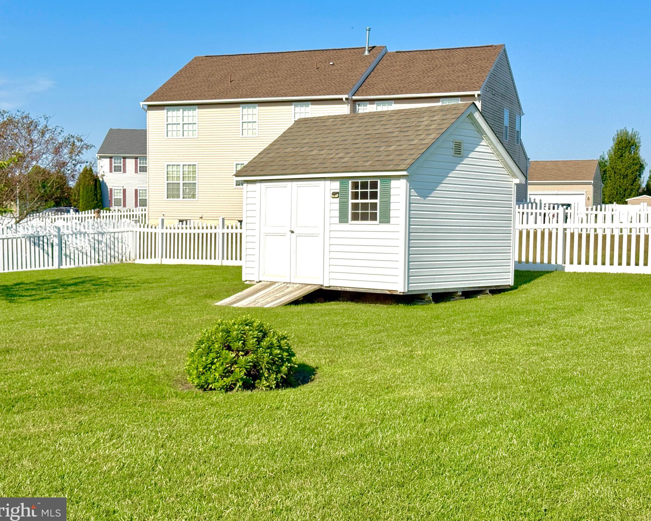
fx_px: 983
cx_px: 334
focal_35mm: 51
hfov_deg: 36.7
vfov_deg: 29.7
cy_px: 260
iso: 64
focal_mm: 6.76
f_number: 1.78
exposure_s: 1/8772
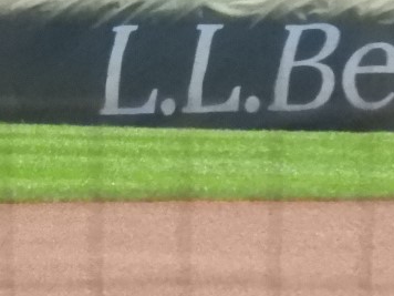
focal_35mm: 1458
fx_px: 16595
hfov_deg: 1.4
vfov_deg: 1.0
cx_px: -212
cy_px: -91
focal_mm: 64.5
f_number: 8
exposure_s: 1/2000
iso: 1600
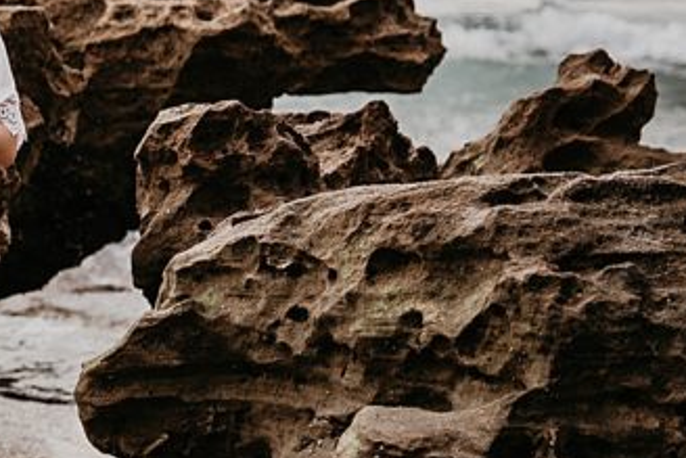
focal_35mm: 156
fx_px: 2974
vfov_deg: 8.8
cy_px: 112
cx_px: -159
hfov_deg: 12.8
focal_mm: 50
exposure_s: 1/1250
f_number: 1.8
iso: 320
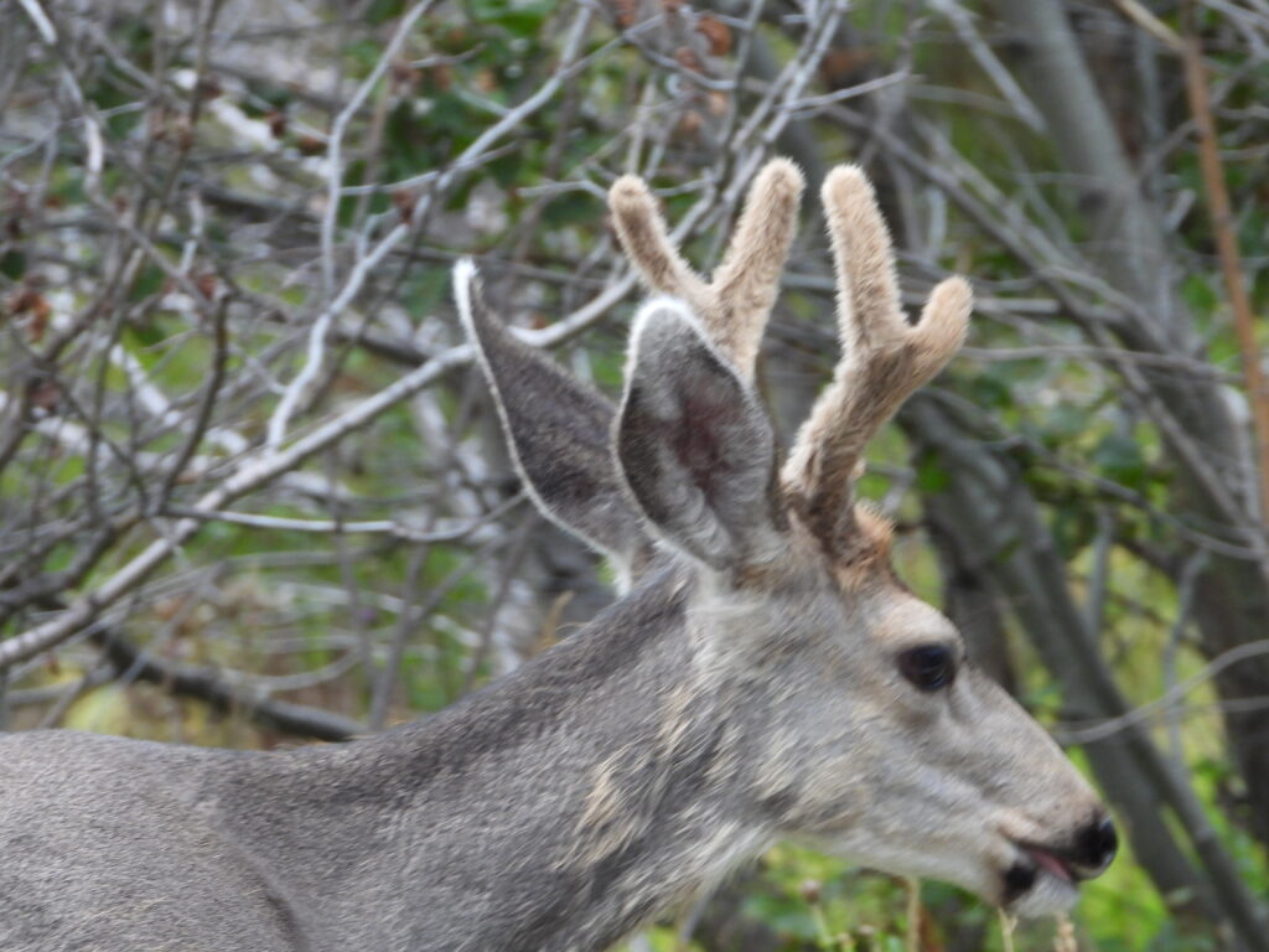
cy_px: 476
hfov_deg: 4.0
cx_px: 634
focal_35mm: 500
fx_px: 18330
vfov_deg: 3.0
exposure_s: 1/125
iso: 400
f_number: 5
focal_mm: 89.9
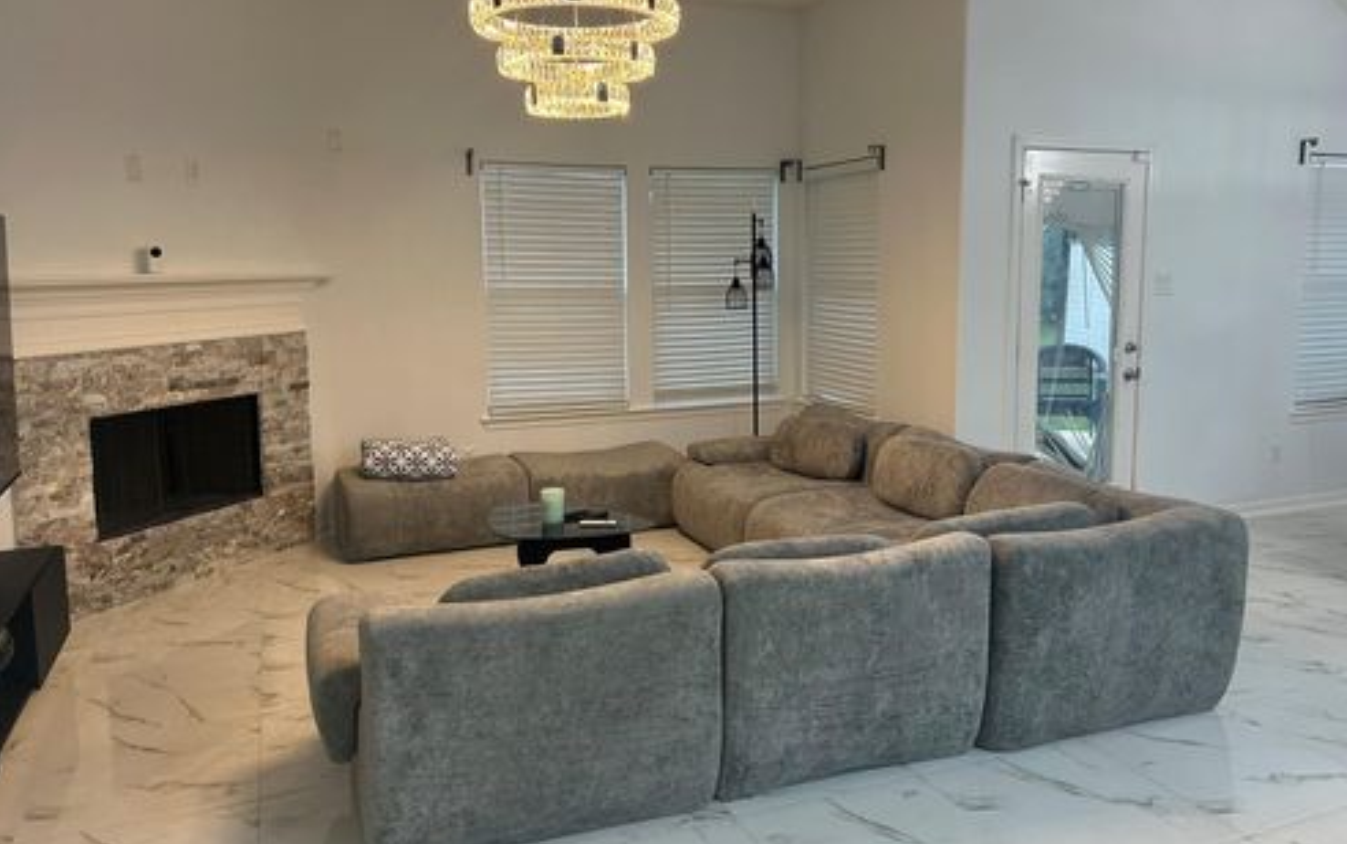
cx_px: 676
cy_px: 377
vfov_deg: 44.5
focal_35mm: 28
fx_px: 1028
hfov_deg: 66.4
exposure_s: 1/120
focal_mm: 5.7
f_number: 1.5
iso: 125
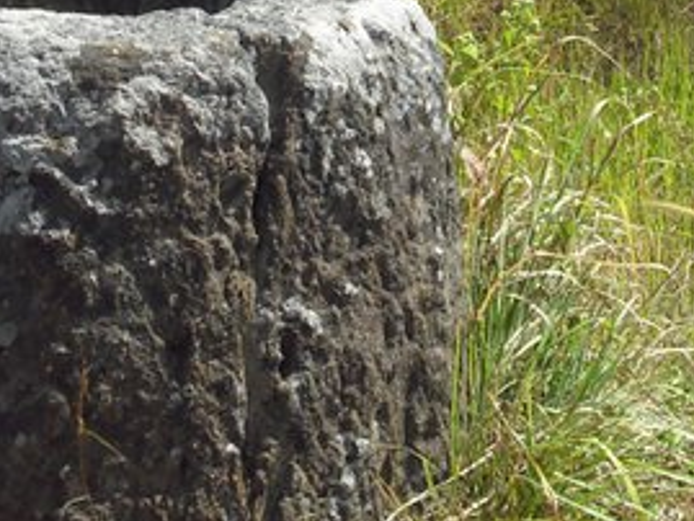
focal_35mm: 113
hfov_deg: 17.3
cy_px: -21
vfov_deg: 12.9
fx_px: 2266
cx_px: 493
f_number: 8
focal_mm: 6.2
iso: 100
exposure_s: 1/160
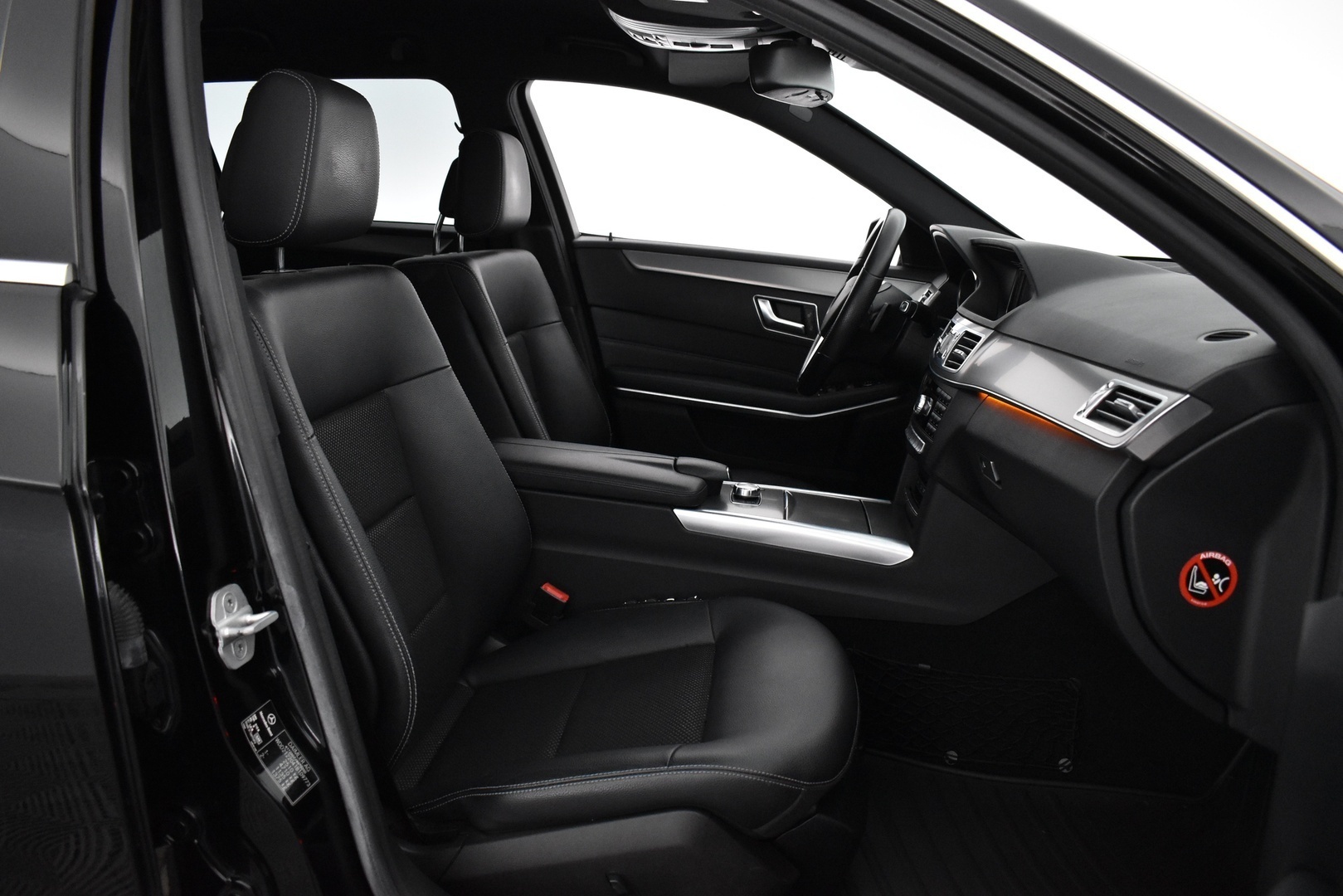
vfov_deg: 47.9
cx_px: 672
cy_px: 448
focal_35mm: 27
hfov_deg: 67.4
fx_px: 1007
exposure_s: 1/60
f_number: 4
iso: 3200
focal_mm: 18
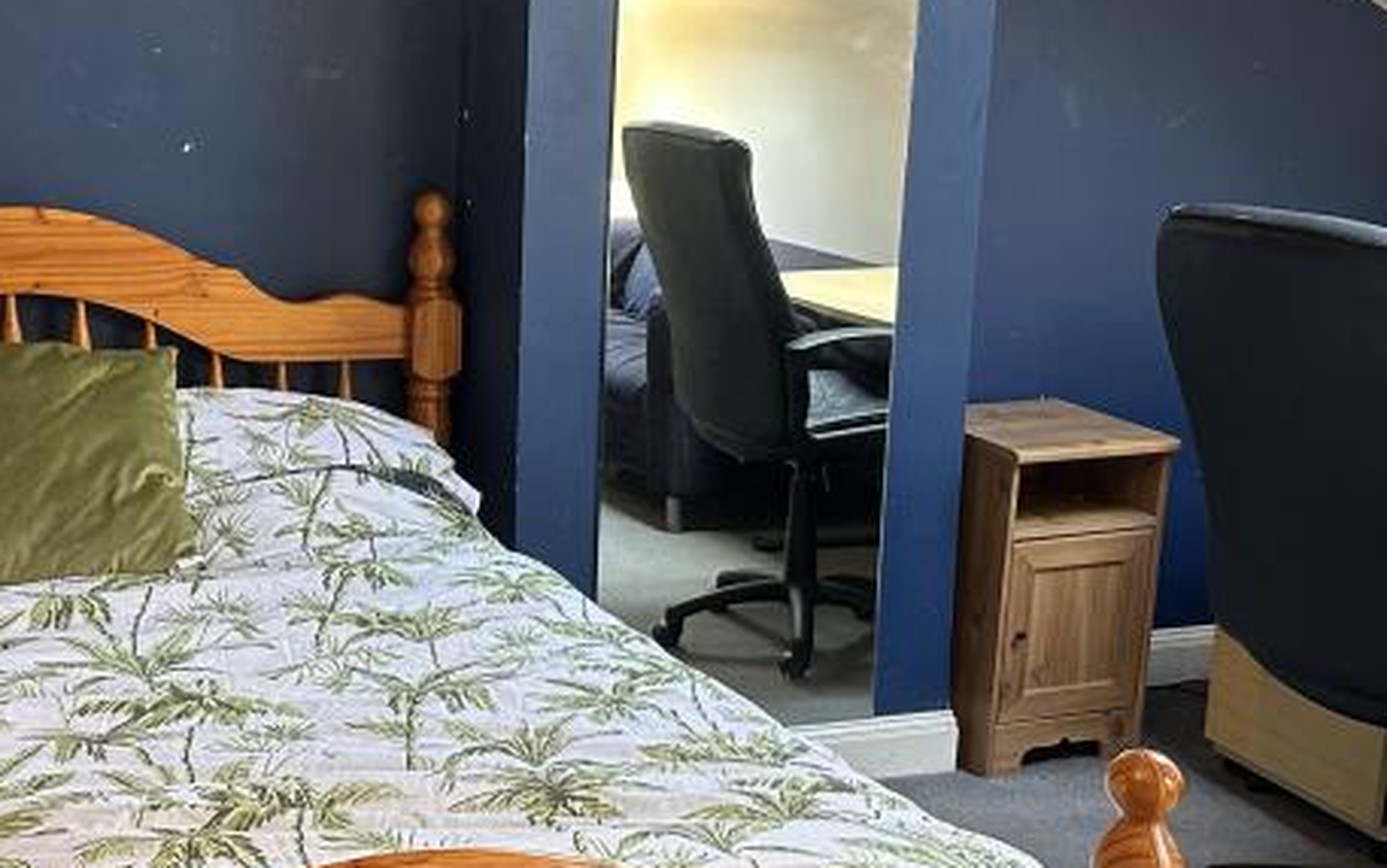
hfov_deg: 35.4
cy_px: 419
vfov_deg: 22.8
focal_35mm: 57
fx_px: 2155
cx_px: 476
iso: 250
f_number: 1.78
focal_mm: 6.86
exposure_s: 1/117
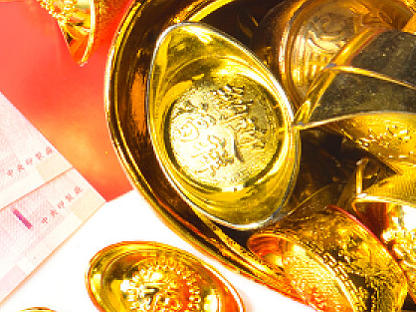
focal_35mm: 168
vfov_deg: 8.8
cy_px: 231
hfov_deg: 11.0
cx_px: -315
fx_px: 2018
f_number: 18
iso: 100
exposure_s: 1/100
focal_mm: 38
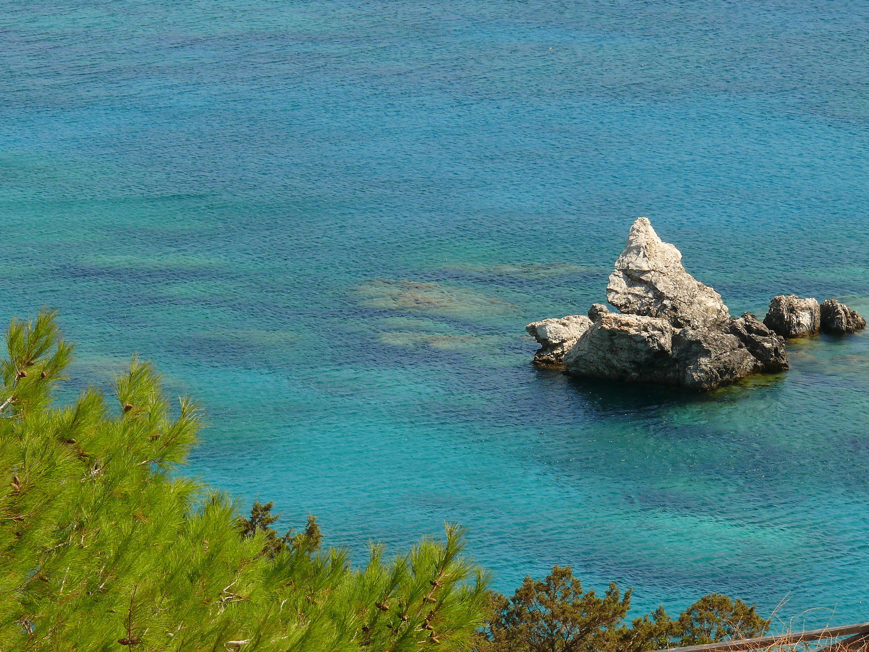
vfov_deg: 7.2
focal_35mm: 207
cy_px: 326
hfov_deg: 9.6
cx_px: 434
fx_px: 5197
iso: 100
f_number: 11
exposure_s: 1/125
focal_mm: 43.7
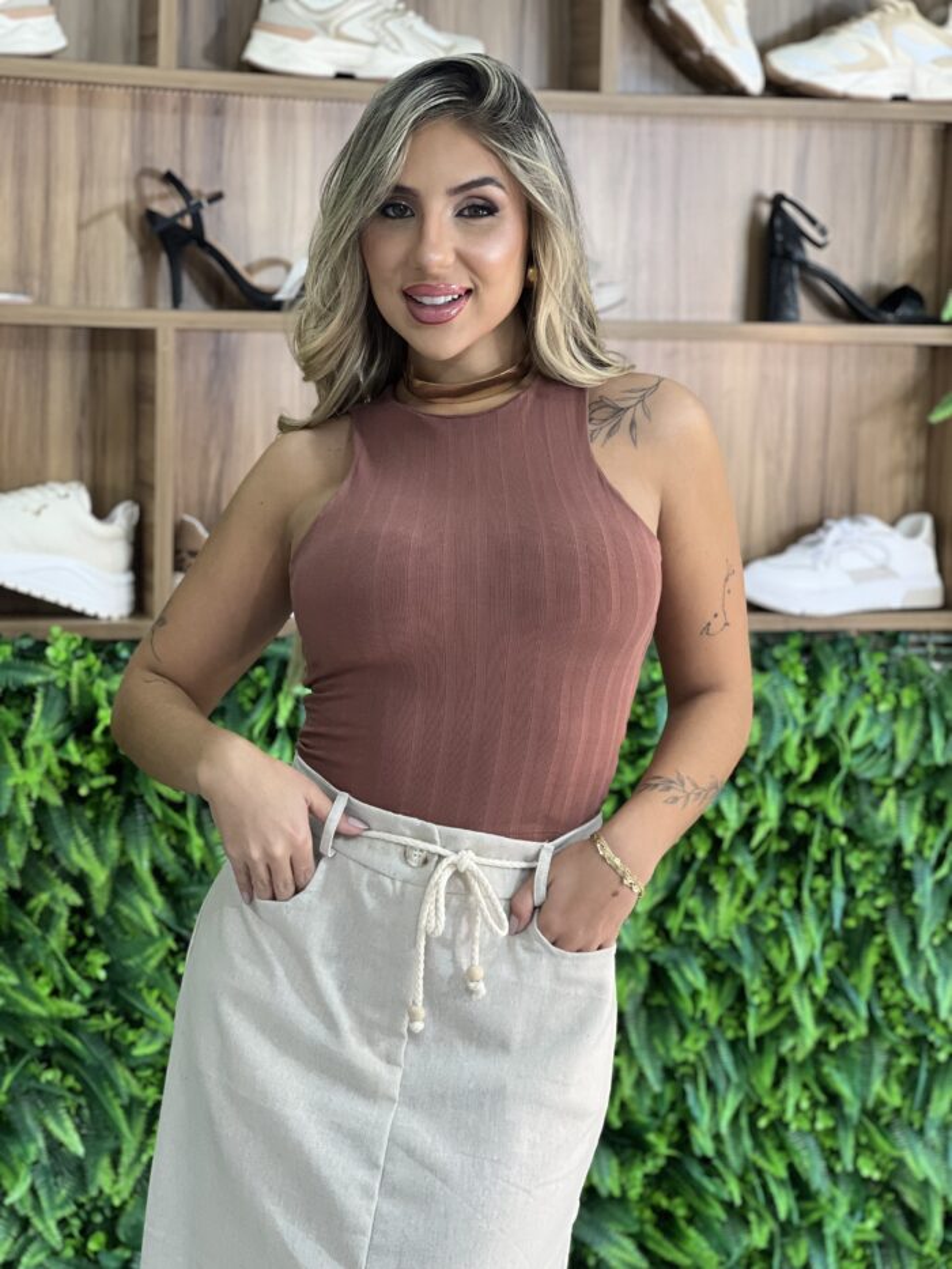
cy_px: 634
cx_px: 476
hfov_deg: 19.1
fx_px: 2823
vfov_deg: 25.3
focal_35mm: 77
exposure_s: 1/120
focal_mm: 9
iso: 250
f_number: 2.8
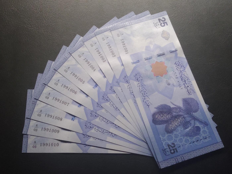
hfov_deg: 38.1
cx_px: 116
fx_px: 336
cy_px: 87
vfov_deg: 29.2
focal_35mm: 50
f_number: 2.2
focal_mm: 3.42
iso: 800
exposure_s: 1/100
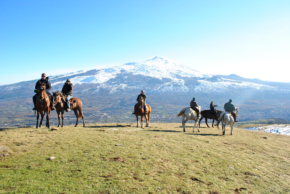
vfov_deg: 43.7
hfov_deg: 61.9
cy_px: 97
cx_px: 145
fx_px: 242
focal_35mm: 30
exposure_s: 1/250
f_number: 10
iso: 180
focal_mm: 20
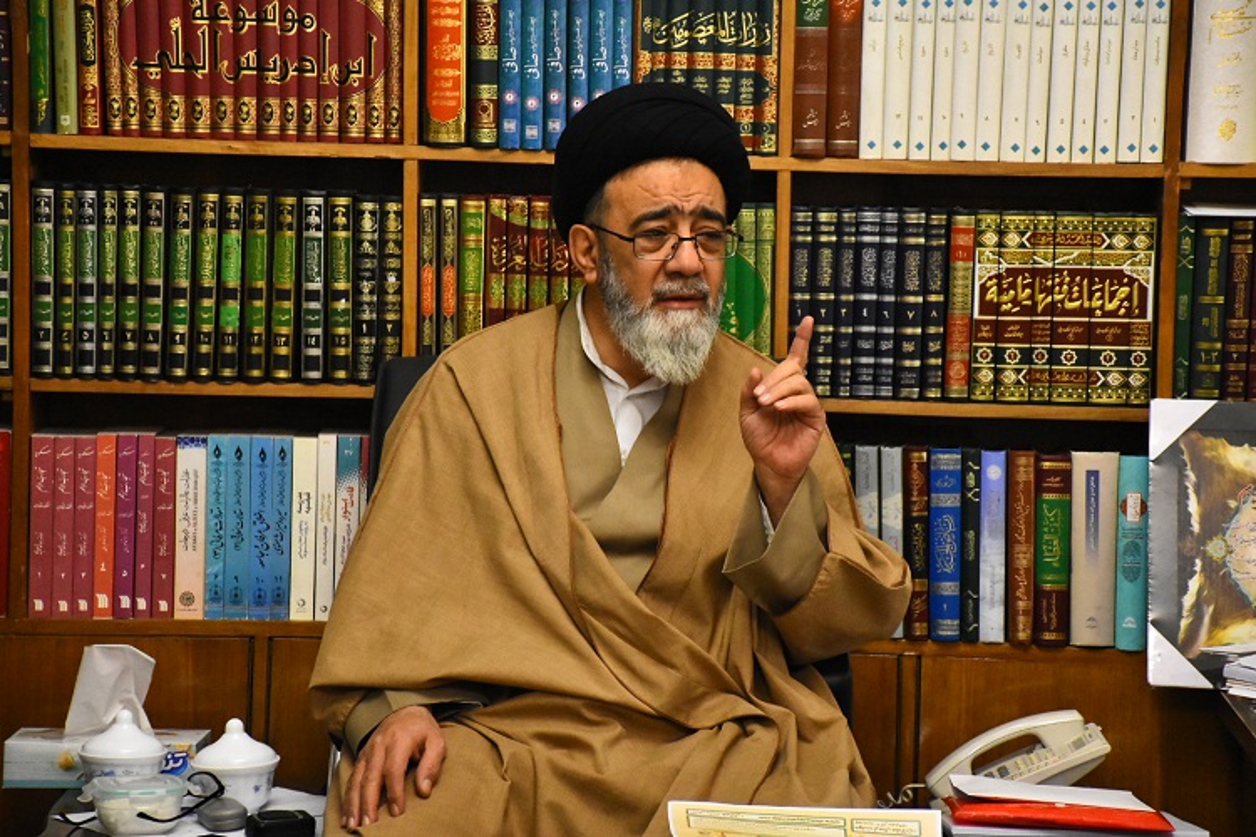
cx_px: 628
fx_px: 4710
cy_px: 418
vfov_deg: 10.2
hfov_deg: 15.2
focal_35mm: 135
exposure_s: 1/100
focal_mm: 90
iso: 5600
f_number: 5.3
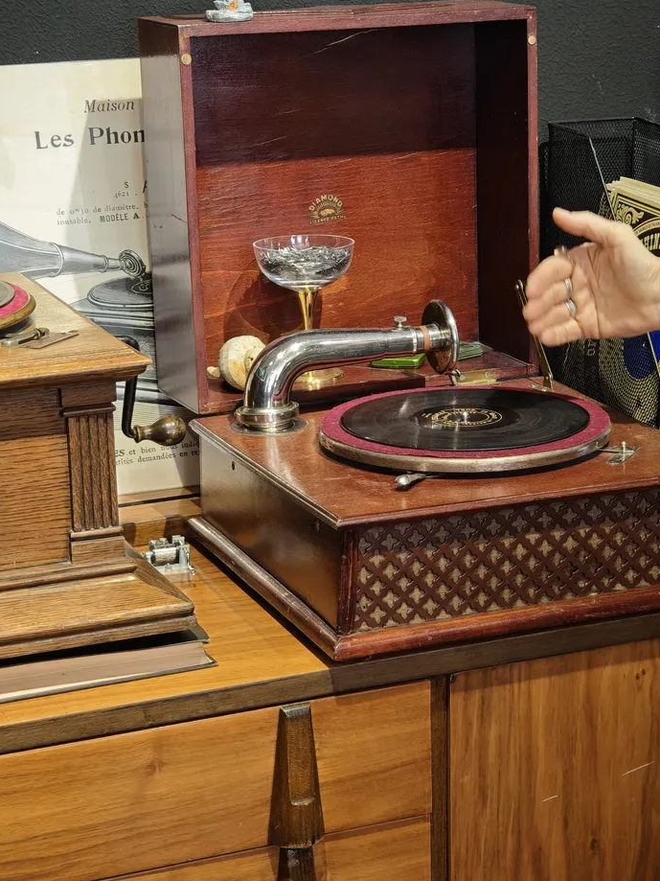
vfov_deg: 20.9
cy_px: 427
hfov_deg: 15.7
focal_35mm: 94
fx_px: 2390
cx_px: 429
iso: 640
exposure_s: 1/53.1
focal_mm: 9
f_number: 2
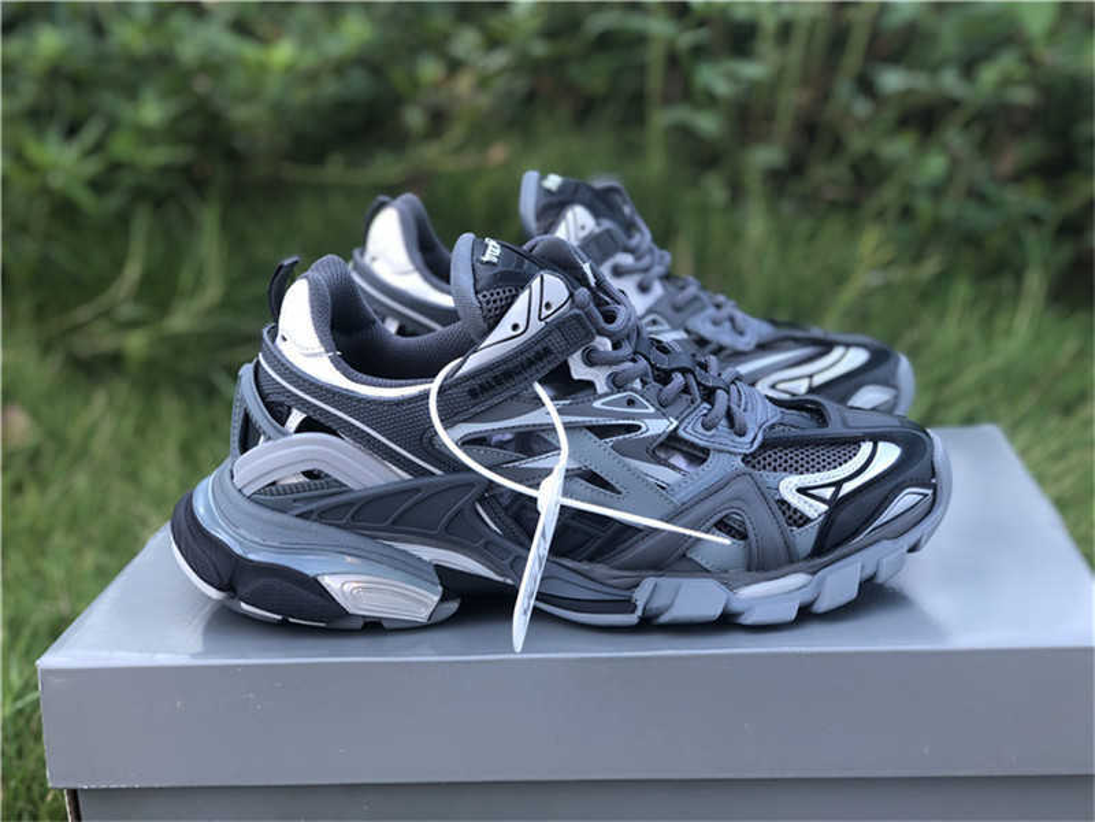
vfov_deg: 28.0
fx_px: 1645
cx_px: 548
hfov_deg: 36.8
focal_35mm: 52
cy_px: 411
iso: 20
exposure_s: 1/60
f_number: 2.4
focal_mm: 6
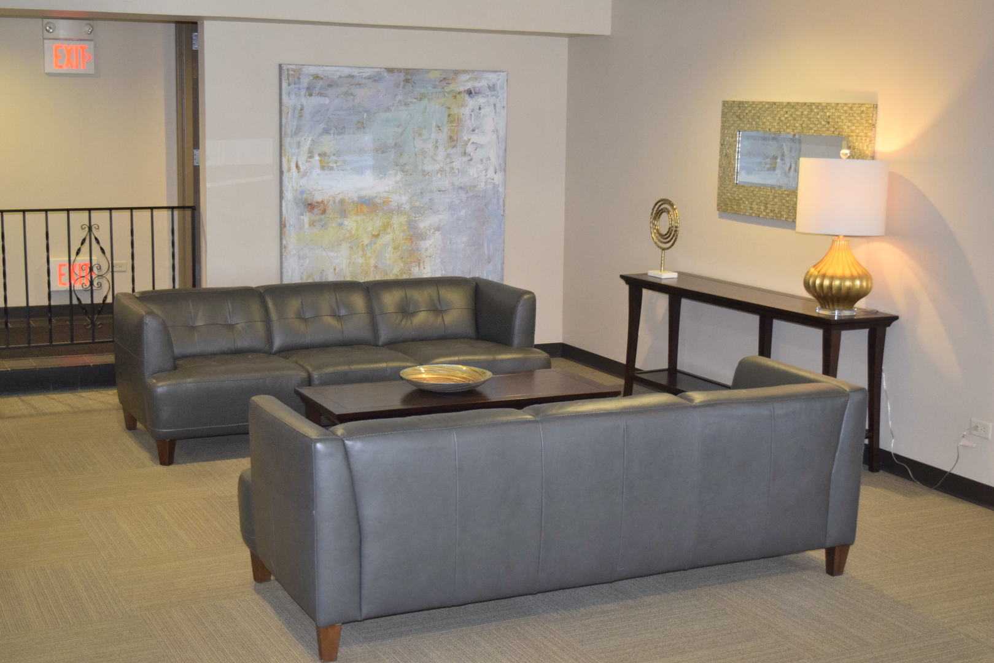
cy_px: 332
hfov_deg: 41.1
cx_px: 497
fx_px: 1325
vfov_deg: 28.1
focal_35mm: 48
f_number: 4.5
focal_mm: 32
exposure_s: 1/60
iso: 2000
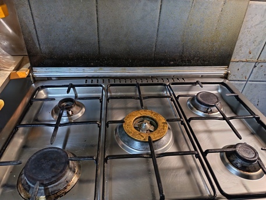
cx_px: 133
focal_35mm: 24
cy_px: 100
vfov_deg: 56.8
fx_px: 184
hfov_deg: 71.6
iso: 5110
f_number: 1.75
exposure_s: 1/24
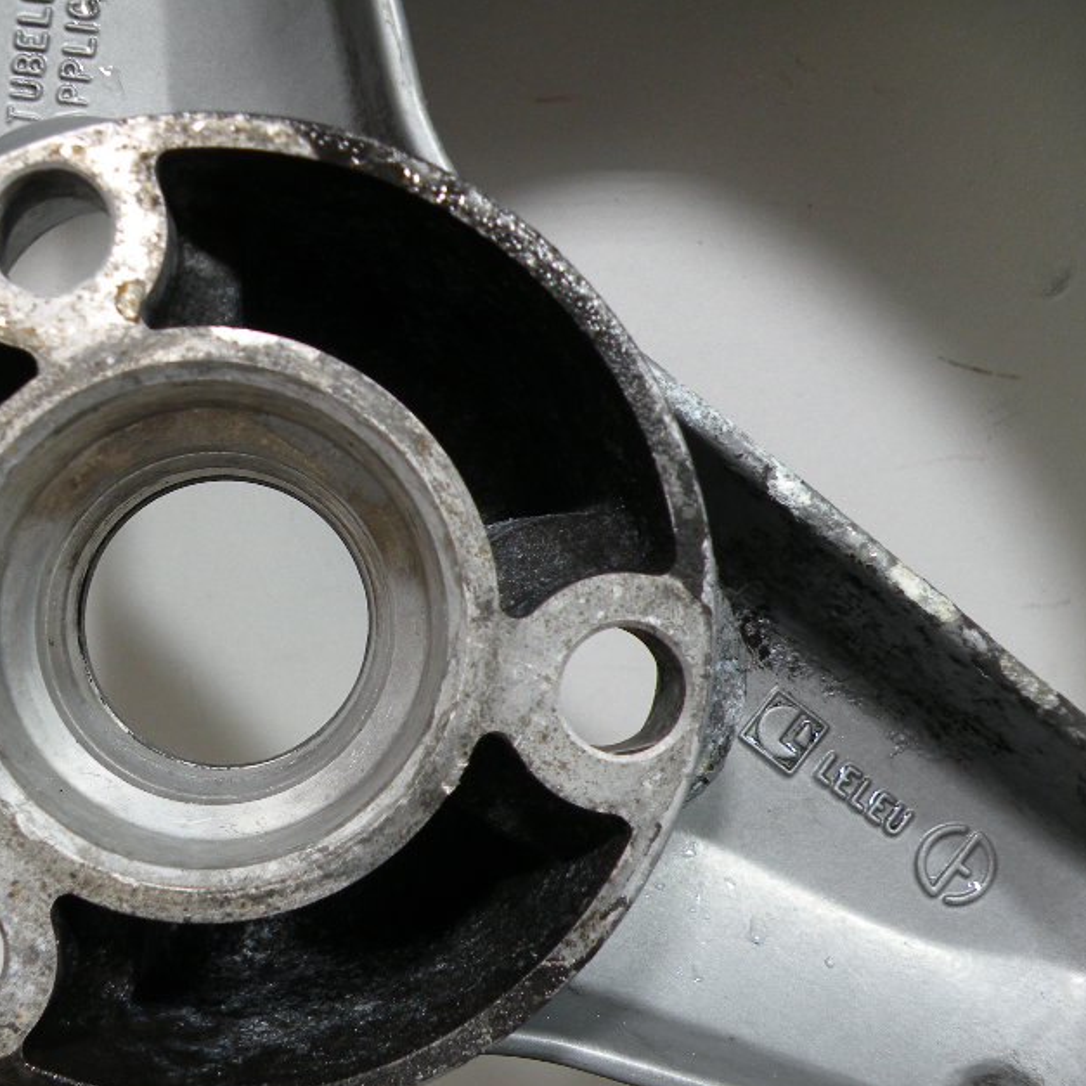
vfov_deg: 42.6
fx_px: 1384
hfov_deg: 41.3
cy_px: 662
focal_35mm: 39
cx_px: 239
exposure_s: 1/59.7
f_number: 2.8
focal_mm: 4.7
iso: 75
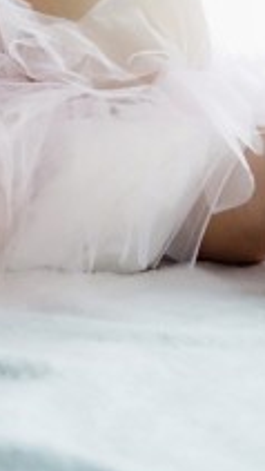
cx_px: 116
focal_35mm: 229
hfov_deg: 5.3
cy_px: -134
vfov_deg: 9.3
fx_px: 2855
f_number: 5
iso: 10000
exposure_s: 1/80
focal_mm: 77
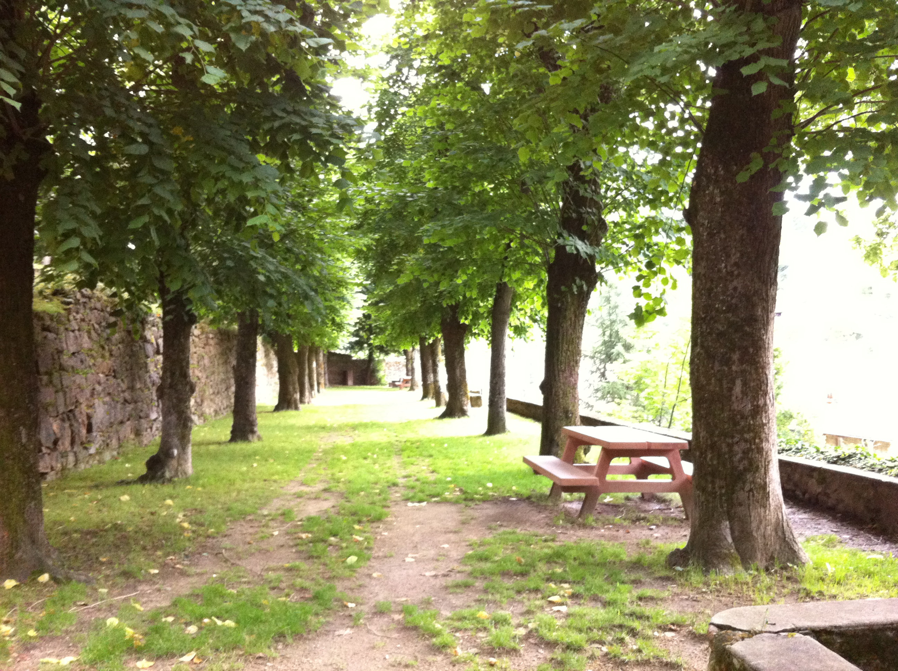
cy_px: 336
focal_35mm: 35
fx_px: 907
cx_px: 449
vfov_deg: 40.6
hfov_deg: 52.7
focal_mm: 3.85
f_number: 2.8
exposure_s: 1/17
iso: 400
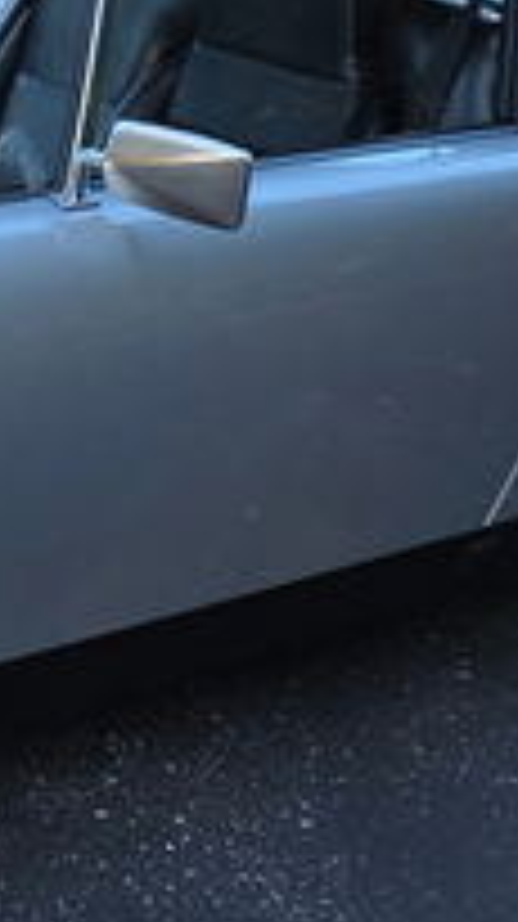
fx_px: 2300
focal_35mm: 94
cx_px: -311
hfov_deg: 12.1
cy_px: 171
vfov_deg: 22.4
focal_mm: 6.3
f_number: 1.7
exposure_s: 1/359
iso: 40
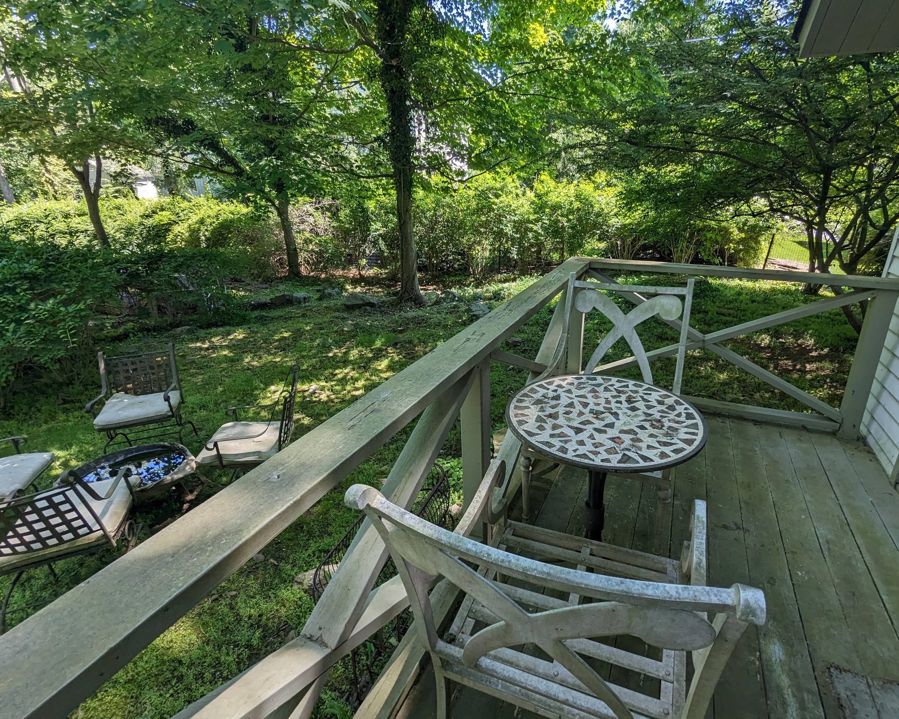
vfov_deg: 77.0
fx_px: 452
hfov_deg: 89.5
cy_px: 356
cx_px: 486
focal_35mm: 17
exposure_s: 1/224
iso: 45
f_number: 2.2
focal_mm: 2.35
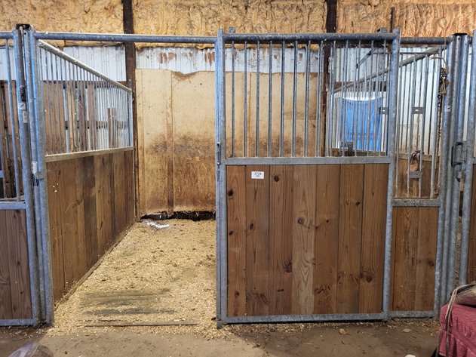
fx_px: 357
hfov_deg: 67.3
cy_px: 178
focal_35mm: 26
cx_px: 238
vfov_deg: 53.0
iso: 400
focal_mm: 5.4
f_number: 1.8
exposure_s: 1/40
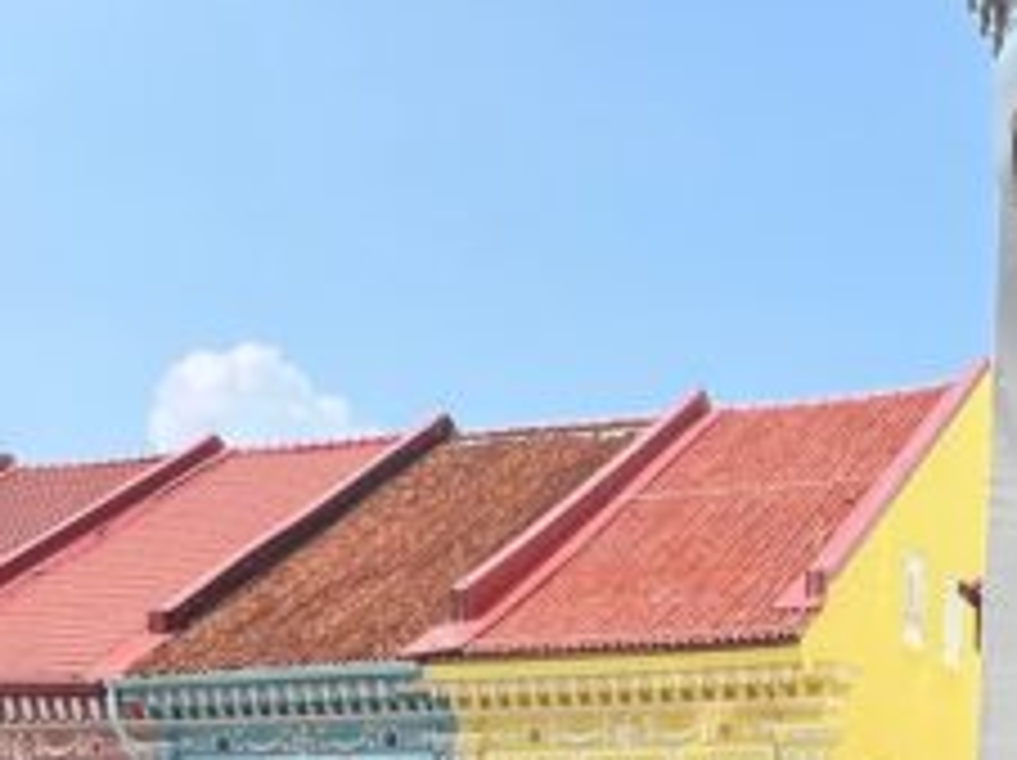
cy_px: 1219
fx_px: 1732
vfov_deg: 20.3
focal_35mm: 59
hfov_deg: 32.5
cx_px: 648
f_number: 1.8
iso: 32
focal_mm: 1.57
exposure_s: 1/1193
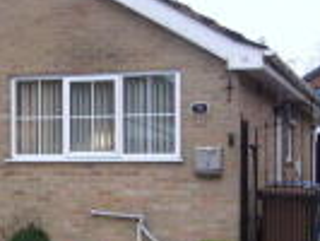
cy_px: 196
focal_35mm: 89
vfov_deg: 16.5
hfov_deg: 21.6
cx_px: 42
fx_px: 823
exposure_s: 1/30
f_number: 2.8
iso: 125
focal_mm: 4.6
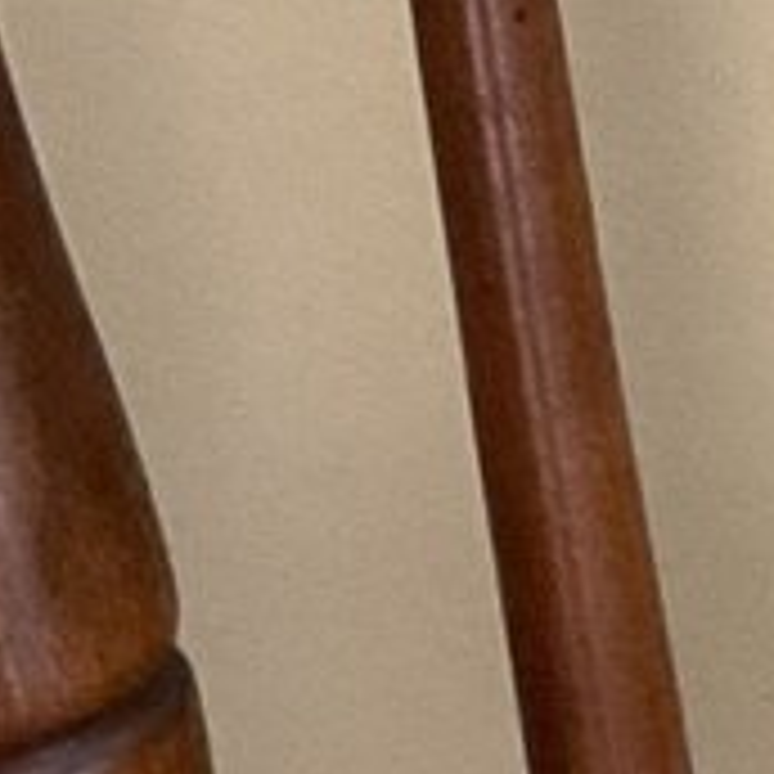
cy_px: -196
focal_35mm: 225
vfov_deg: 7.7
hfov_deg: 7.0
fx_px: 5692
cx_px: 2248
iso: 250
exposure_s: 1/60
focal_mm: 3
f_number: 1.8
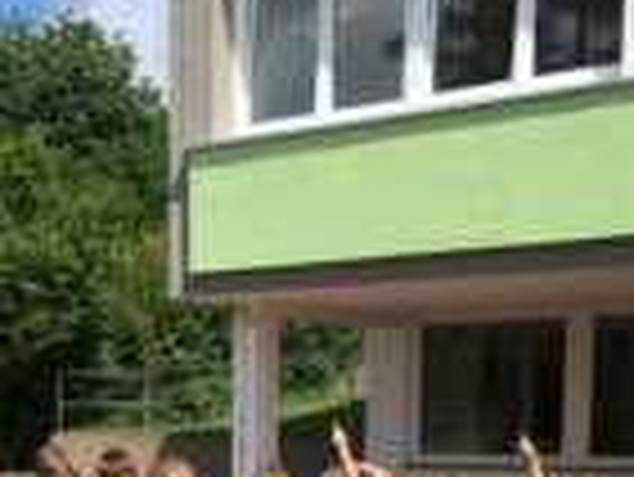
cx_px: 252
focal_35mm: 82
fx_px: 1503
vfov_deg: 16.8
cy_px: 644
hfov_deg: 23.8
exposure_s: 1/1538
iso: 25
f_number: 2.2
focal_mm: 4.15
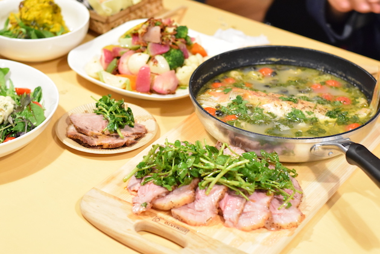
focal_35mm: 75
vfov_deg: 18.2
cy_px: 127
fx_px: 792
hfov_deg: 27.0
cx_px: 190
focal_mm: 50
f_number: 2.8
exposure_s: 1/125
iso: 3200
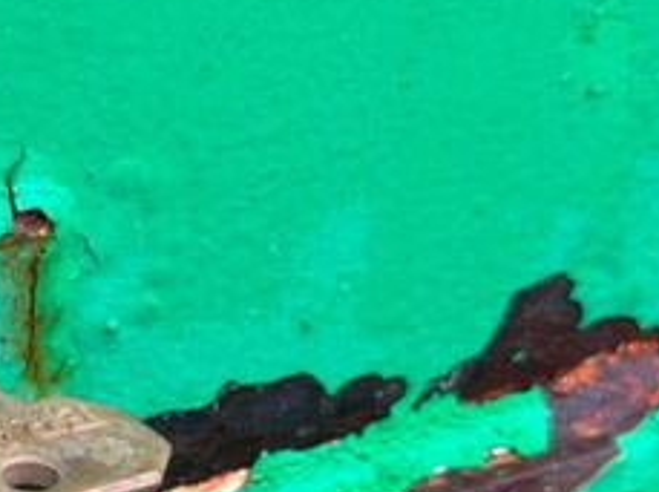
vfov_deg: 11.7
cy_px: 328
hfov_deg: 15.0
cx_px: -181
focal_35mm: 126
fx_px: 2395
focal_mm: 6.76
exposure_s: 1/121
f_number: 1.78
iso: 64
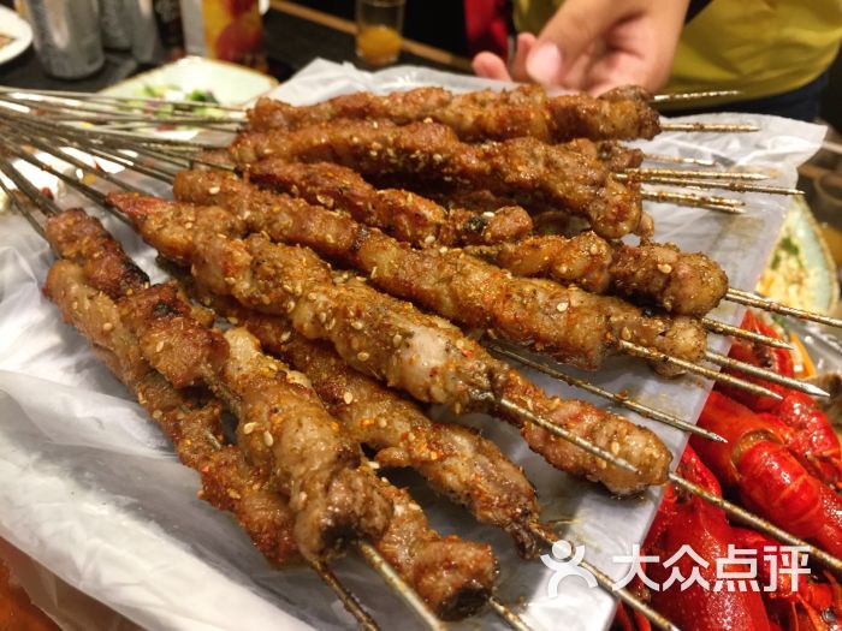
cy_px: 316
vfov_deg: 48.2
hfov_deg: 61.7
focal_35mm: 29
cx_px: 421
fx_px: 705
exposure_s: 1/17
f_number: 2.2
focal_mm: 4.15
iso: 80
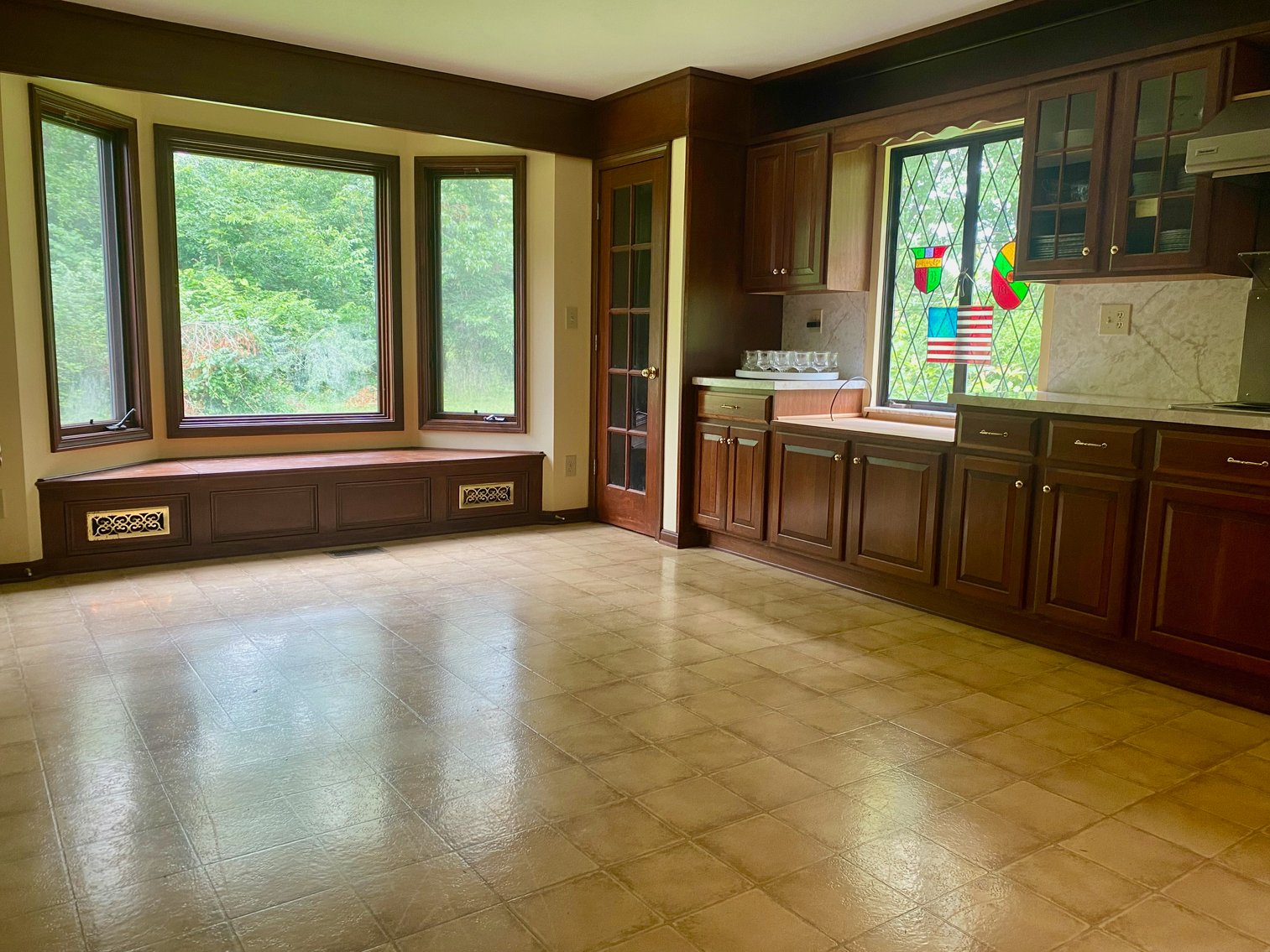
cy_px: 476
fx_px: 954
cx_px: 635
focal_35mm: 26
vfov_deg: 53.1
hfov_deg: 67.3
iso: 80
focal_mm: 4.25
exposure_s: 1/60
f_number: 1.8
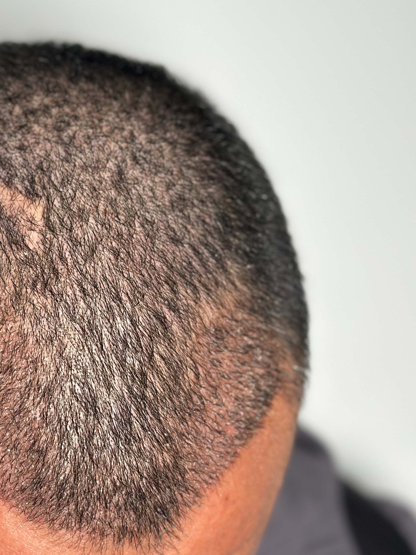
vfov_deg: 22.2
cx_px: 46
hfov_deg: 16.6
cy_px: 338
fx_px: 1410
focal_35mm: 88
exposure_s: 1/130
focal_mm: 6.86
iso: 100
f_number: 1.78
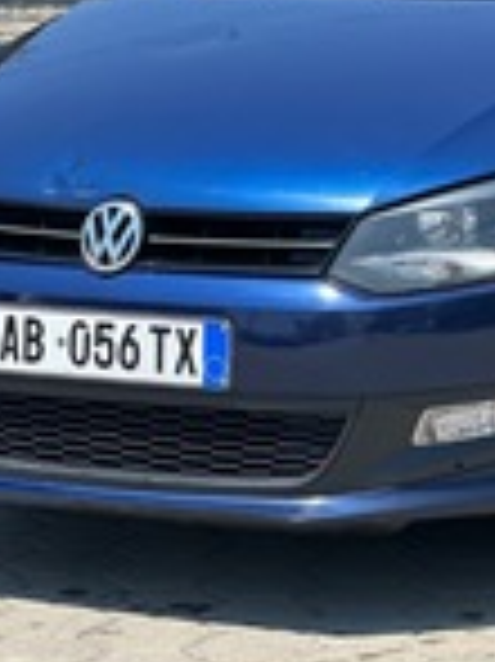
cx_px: 518
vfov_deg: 10.4
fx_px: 3609
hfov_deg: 7.8
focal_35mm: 189
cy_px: 117
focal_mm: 9
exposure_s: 1/377
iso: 32
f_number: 2.8
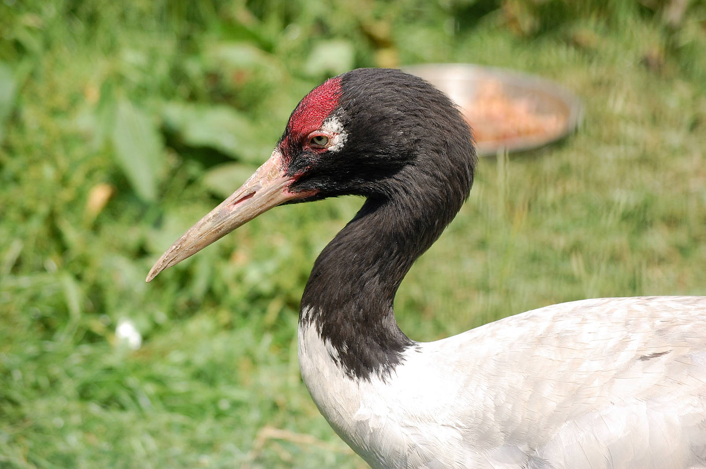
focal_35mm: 142
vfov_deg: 9.6
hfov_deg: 14.4
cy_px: 234
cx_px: 353
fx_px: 2792
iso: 320
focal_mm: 95
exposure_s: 1/500
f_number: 5.6
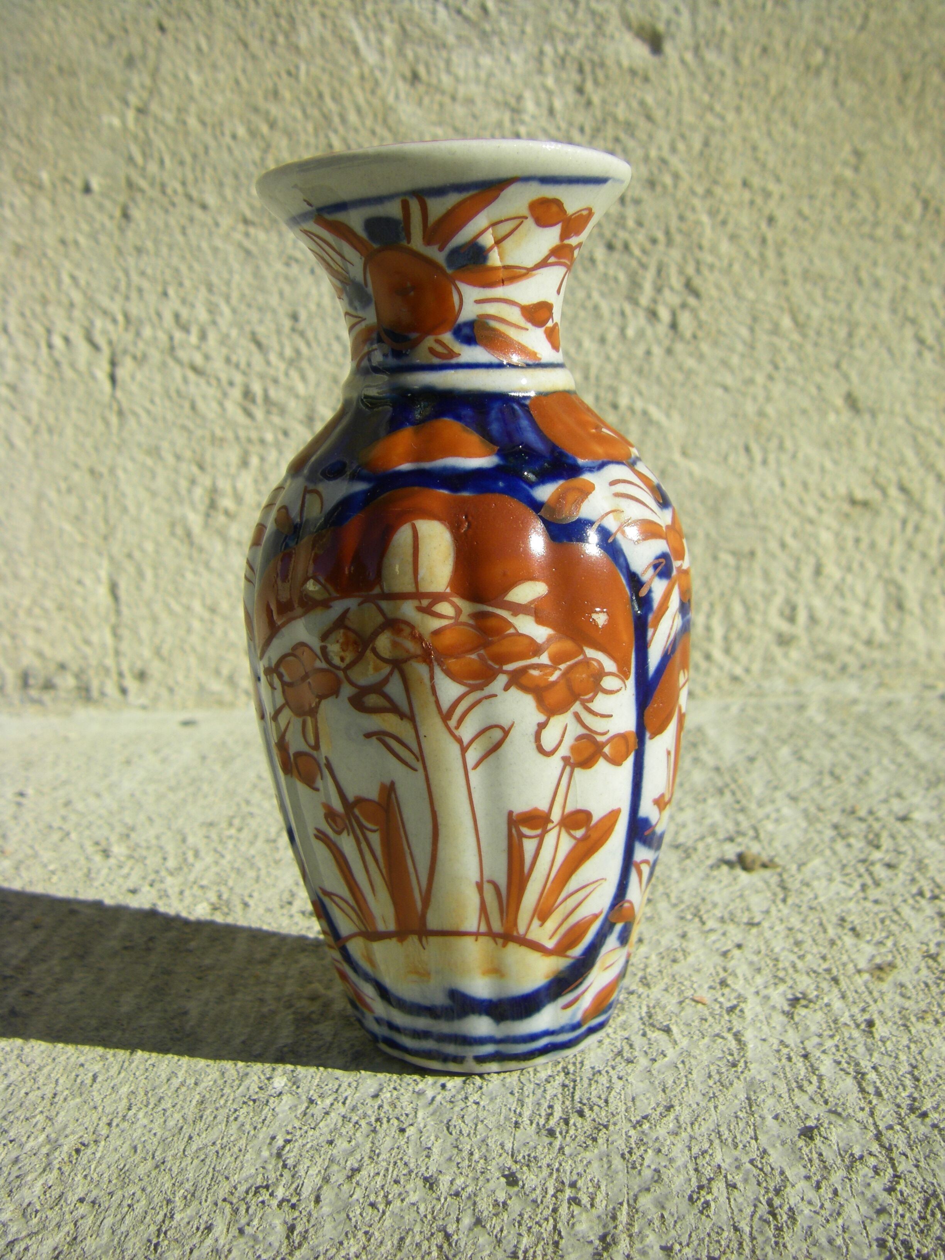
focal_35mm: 38
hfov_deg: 37.7
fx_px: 1383
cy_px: 630
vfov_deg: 49.0
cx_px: 472
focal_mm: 6.3
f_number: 7
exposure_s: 1/250
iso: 64
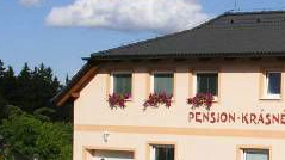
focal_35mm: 111
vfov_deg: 10.8
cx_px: 348
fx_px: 838
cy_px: 144
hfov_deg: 18.2
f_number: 5.6
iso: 100
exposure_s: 1/1000
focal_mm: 7.8
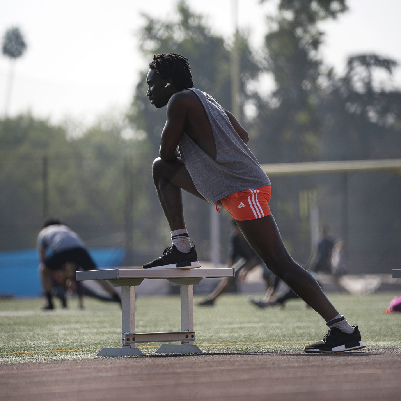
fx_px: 3434
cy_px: 197
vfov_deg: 6.7
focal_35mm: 262
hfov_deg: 6.7
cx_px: 177
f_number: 3.2
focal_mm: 200
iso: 200
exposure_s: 1/2500
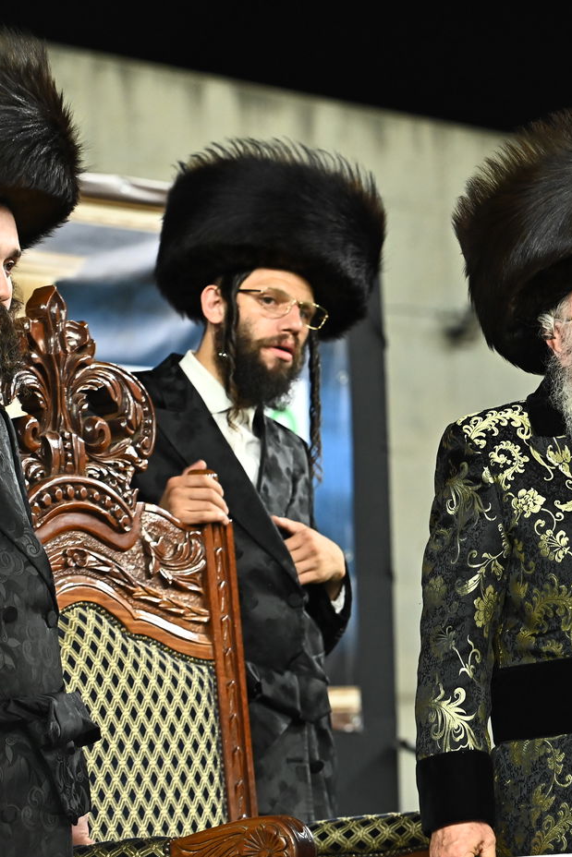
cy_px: 429
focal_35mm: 184
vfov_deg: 11.2
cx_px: 632
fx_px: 4383
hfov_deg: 7.4
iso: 3200
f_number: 5.6
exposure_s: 1/160
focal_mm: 122
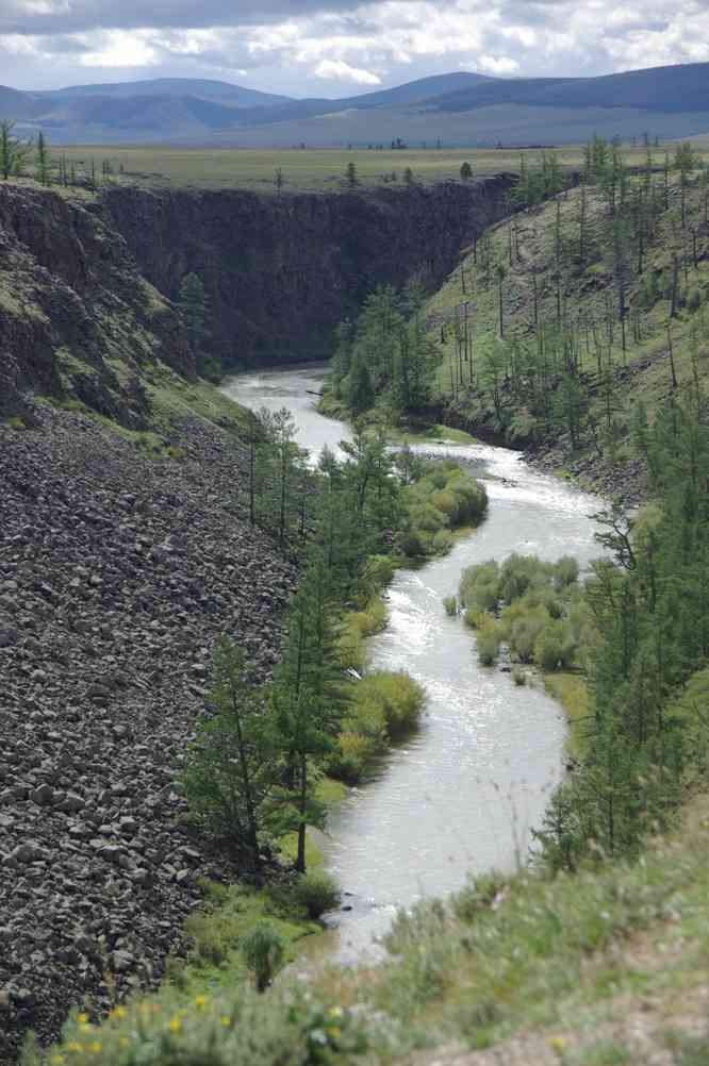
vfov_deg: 14.8
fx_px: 4115
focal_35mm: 139
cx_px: 354
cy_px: 533
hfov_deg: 9.8
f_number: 8
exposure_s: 1/250
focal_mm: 92.5
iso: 100
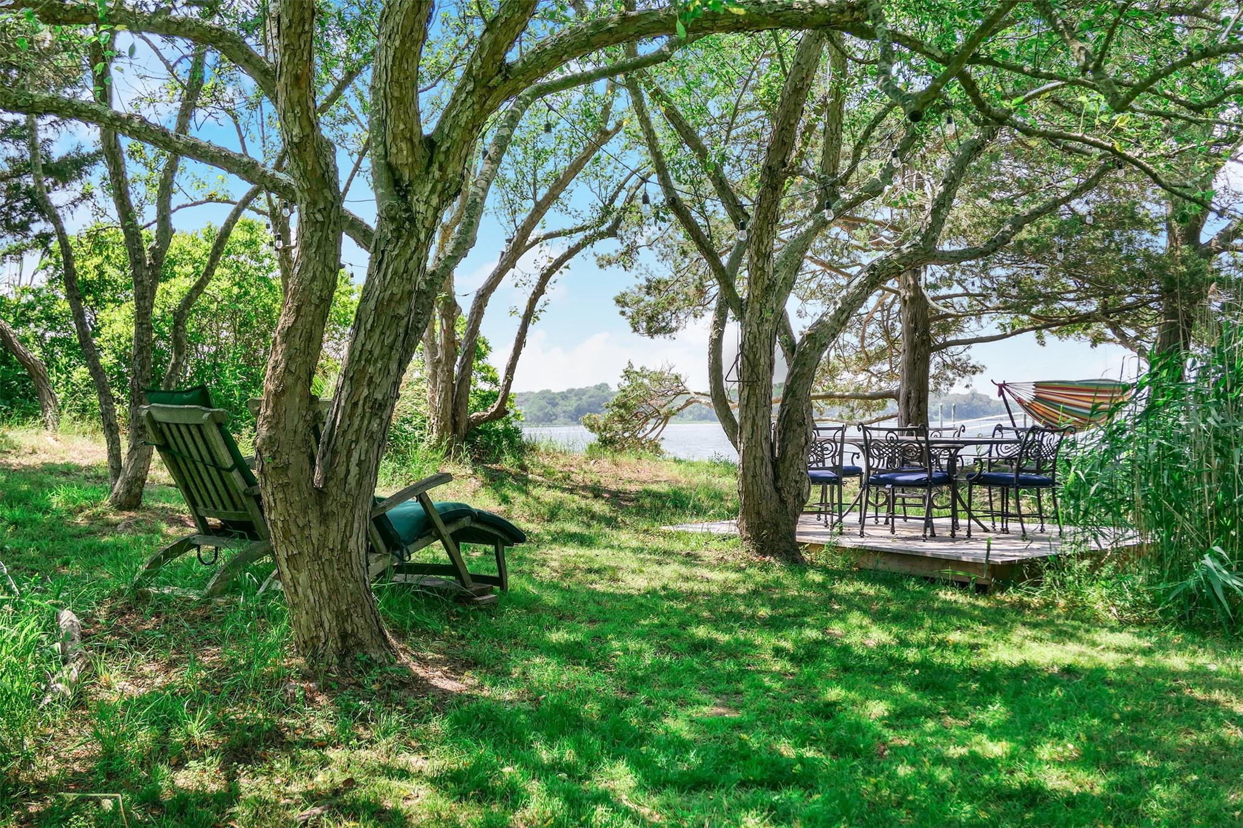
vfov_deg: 31.2
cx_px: 622
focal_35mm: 43
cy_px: 414
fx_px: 1484
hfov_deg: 45.4
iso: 125
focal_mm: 15.6
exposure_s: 1/800
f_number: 2.8
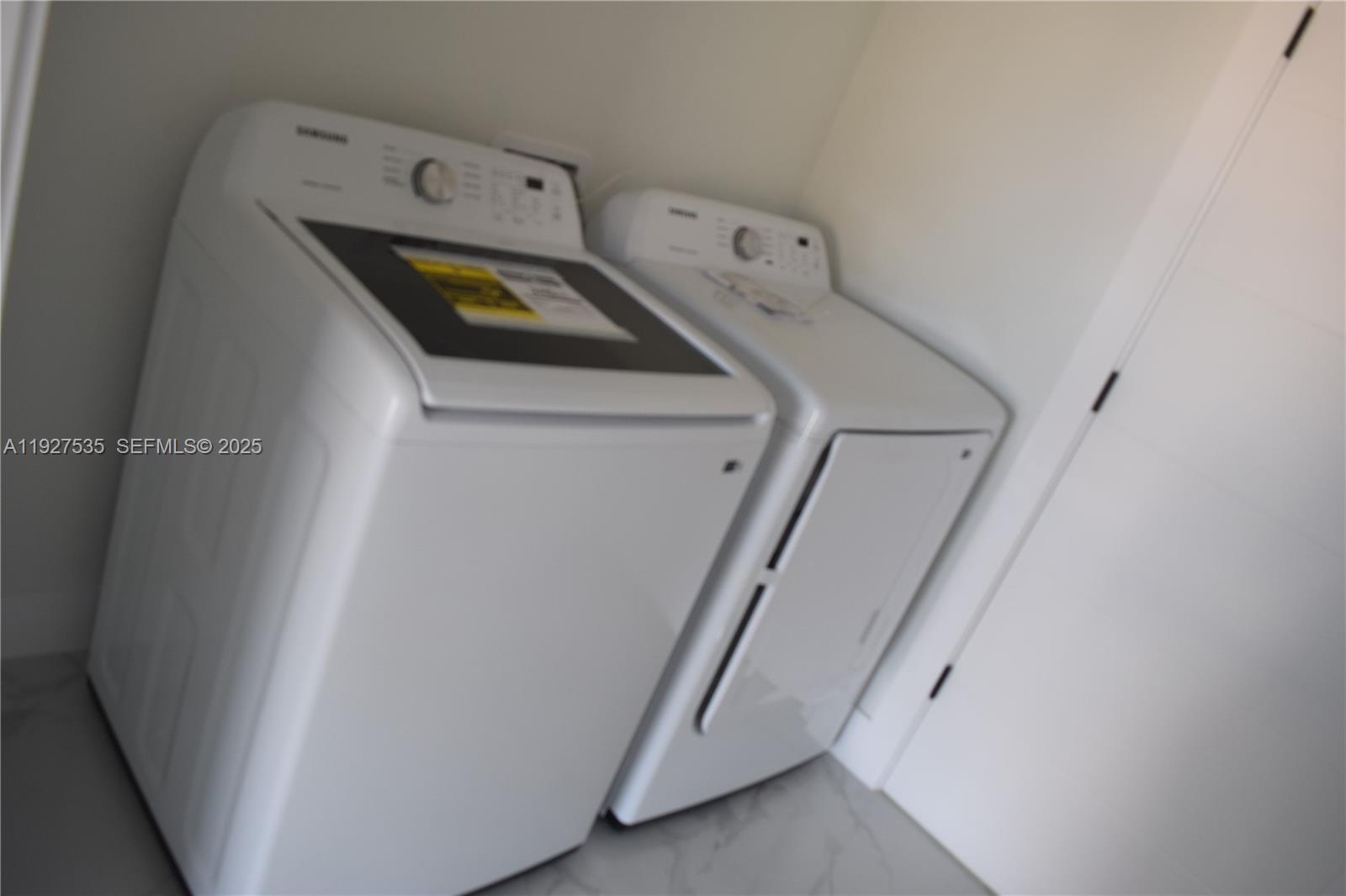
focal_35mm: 27
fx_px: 1009
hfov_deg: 67.4
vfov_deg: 47.9
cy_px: 448
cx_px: 673
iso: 400
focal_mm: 18
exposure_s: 1/80
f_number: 4.5
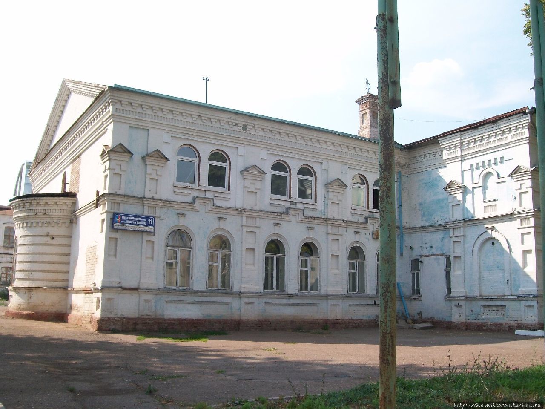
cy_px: 204
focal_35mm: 36
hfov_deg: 51.4
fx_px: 567
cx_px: 272
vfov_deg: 39.7
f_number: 4.8
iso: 80
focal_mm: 6
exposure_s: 1/320
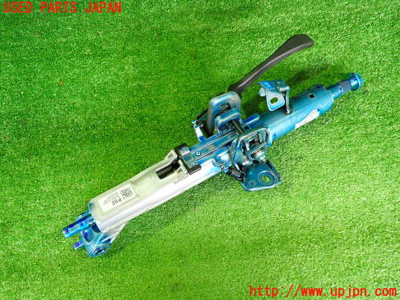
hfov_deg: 60.0
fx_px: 347
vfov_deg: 46.8
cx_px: 200
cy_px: 150
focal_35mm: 30
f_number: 2.3
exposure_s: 1/30
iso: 500
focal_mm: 5.4
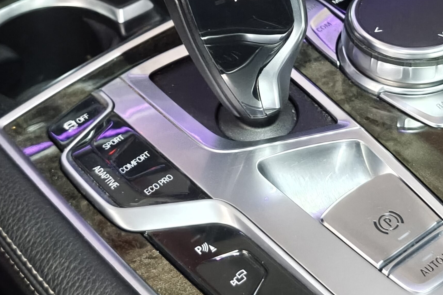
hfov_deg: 28.4
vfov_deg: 19.0
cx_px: 248
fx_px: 874
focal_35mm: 71
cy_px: 58
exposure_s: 1/10
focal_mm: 6.57
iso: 6400
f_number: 1.6
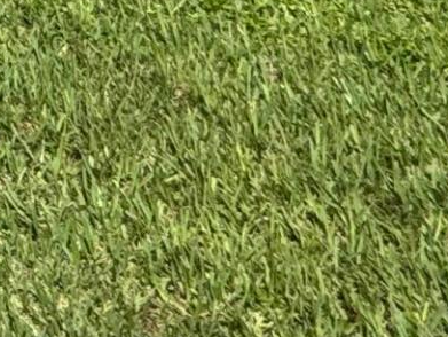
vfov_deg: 11.5
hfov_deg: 12.0
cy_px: -510
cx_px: -819
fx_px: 1334
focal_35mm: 103
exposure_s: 1/2985
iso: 50
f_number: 2.2
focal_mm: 2.22
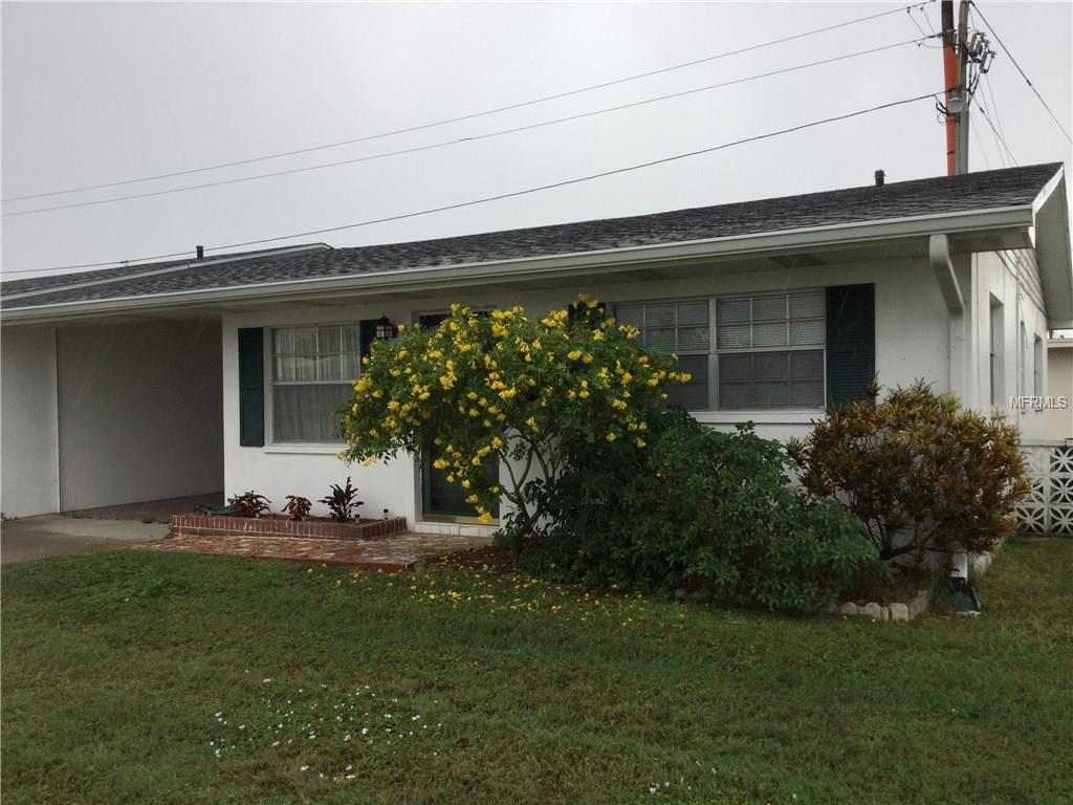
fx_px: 961
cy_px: 402
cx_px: 536
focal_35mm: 31
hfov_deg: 58.4
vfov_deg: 45.4
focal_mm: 3.3
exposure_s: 1/232
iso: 25
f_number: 2.4
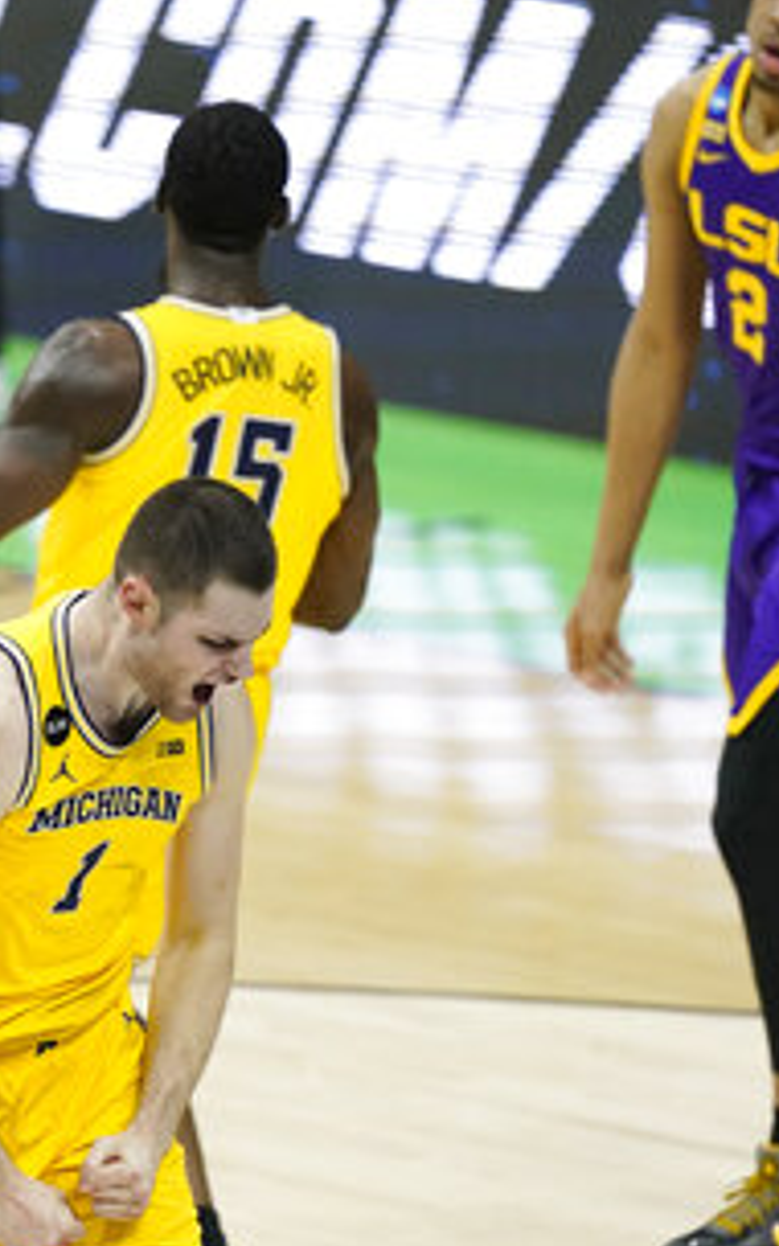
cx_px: -4
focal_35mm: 1028
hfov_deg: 1.3
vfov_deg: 2.0
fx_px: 34920
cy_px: 617
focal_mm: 600
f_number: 4
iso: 6400
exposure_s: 1/2000
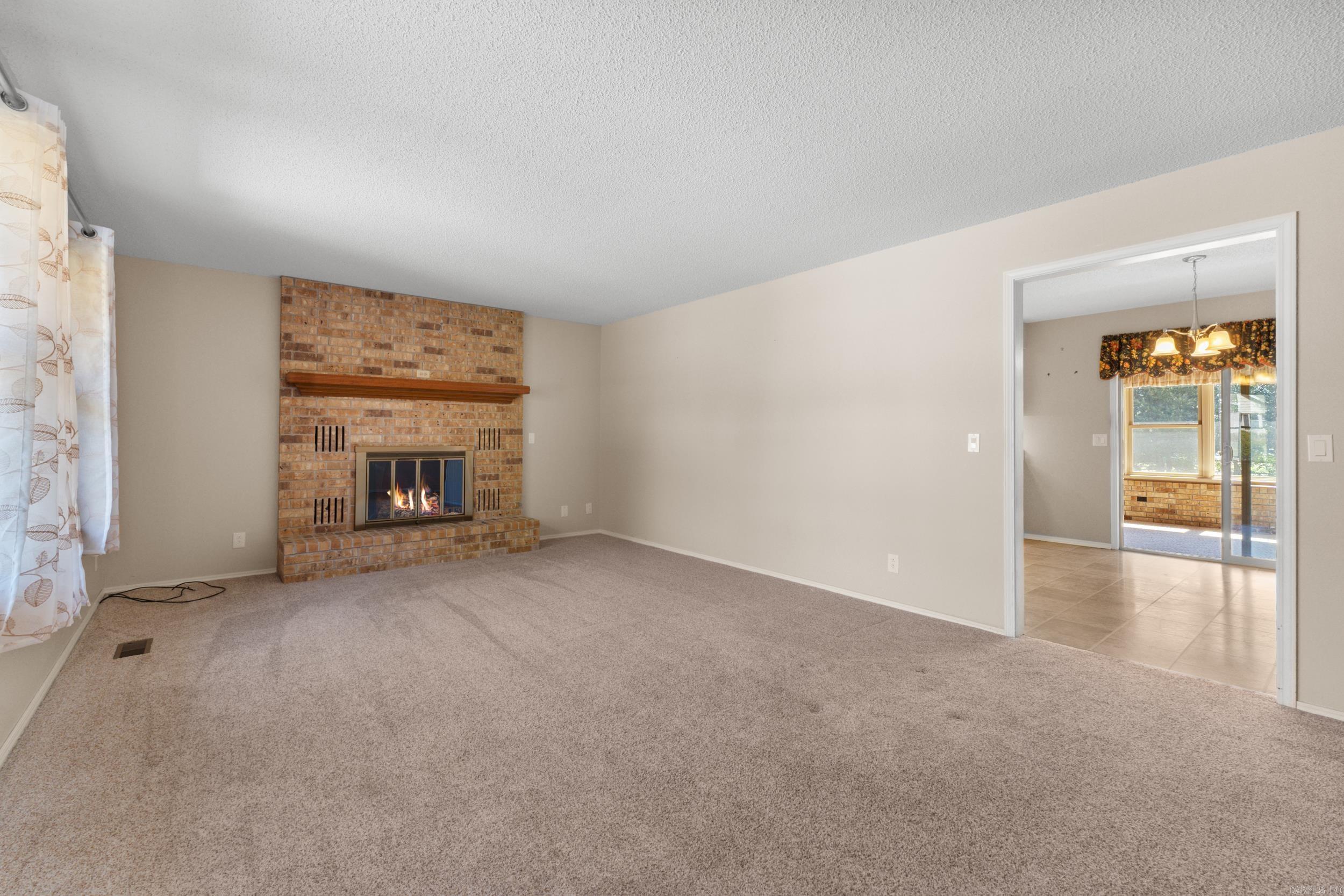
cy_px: 448
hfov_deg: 100.4
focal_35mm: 15
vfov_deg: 77.3
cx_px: 672
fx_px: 560
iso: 200
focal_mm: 10
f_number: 9
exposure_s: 1/25
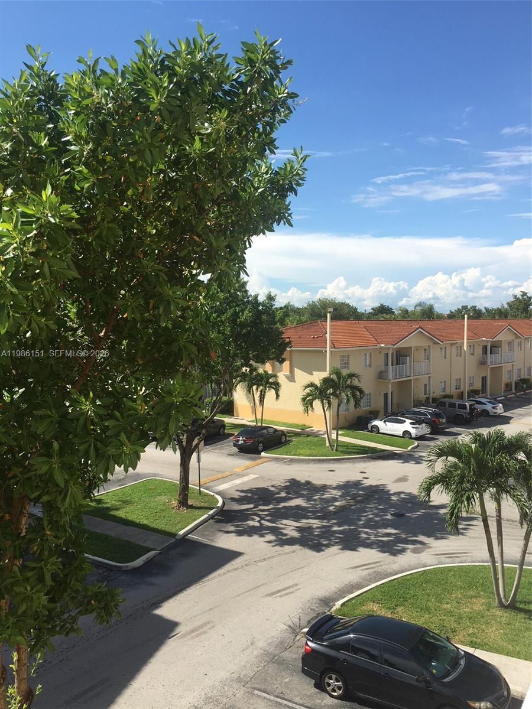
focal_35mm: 29
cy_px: 354
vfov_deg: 61.7
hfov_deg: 48.2
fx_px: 594
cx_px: 266
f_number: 2.2
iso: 25
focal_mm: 4.15
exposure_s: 1/1479
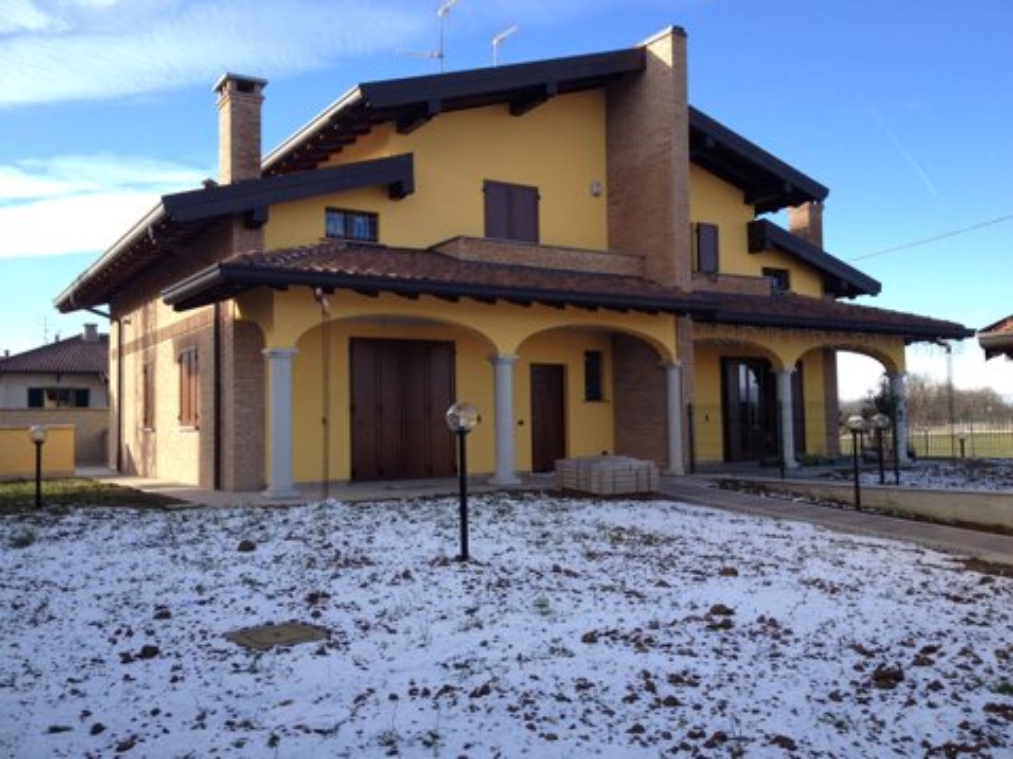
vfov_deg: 40.7
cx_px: 506
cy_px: 380
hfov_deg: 52.6
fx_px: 1024
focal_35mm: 35
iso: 50
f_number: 2.4
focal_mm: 4.28
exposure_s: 1/546
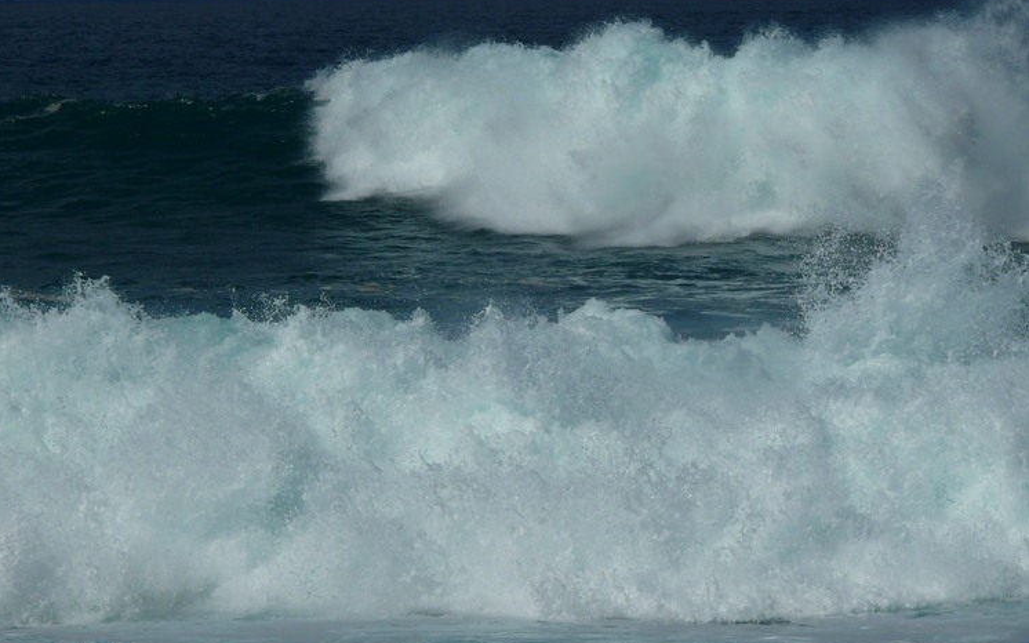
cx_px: 514
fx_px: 7795
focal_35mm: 278
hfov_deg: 7.6
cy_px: 268
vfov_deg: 4.7
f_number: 8
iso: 100
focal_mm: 55.2
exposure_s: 1/640
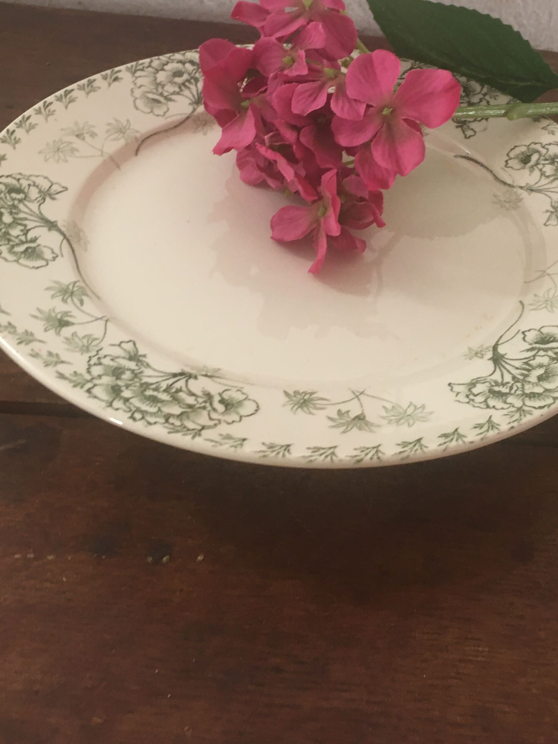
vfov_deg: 42.2
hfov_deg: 32.7
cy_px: 227
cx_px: 351
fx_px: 946
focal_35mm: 44
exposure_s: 1/33
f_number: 2.2
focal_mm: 4.15
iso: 100
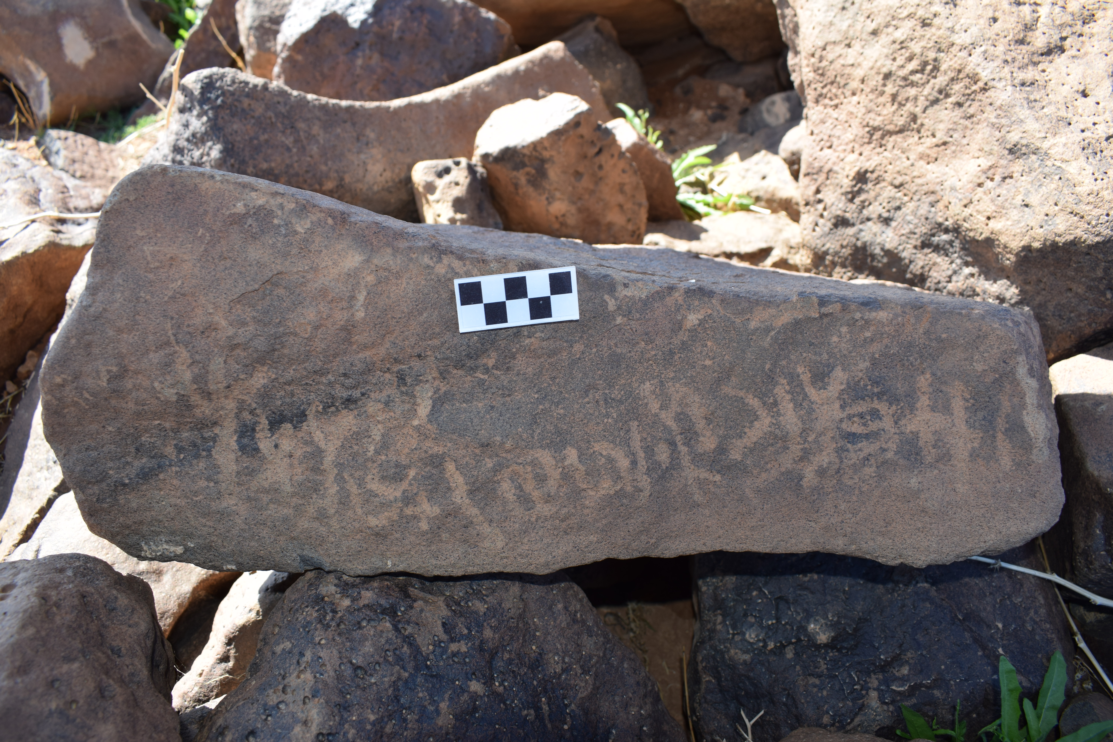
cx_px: 556
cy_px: 371
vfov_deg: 47.9
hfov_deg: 67.4
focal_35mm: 27
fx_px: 835
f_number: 5.6
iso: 125
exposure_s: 1/125
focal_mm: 18
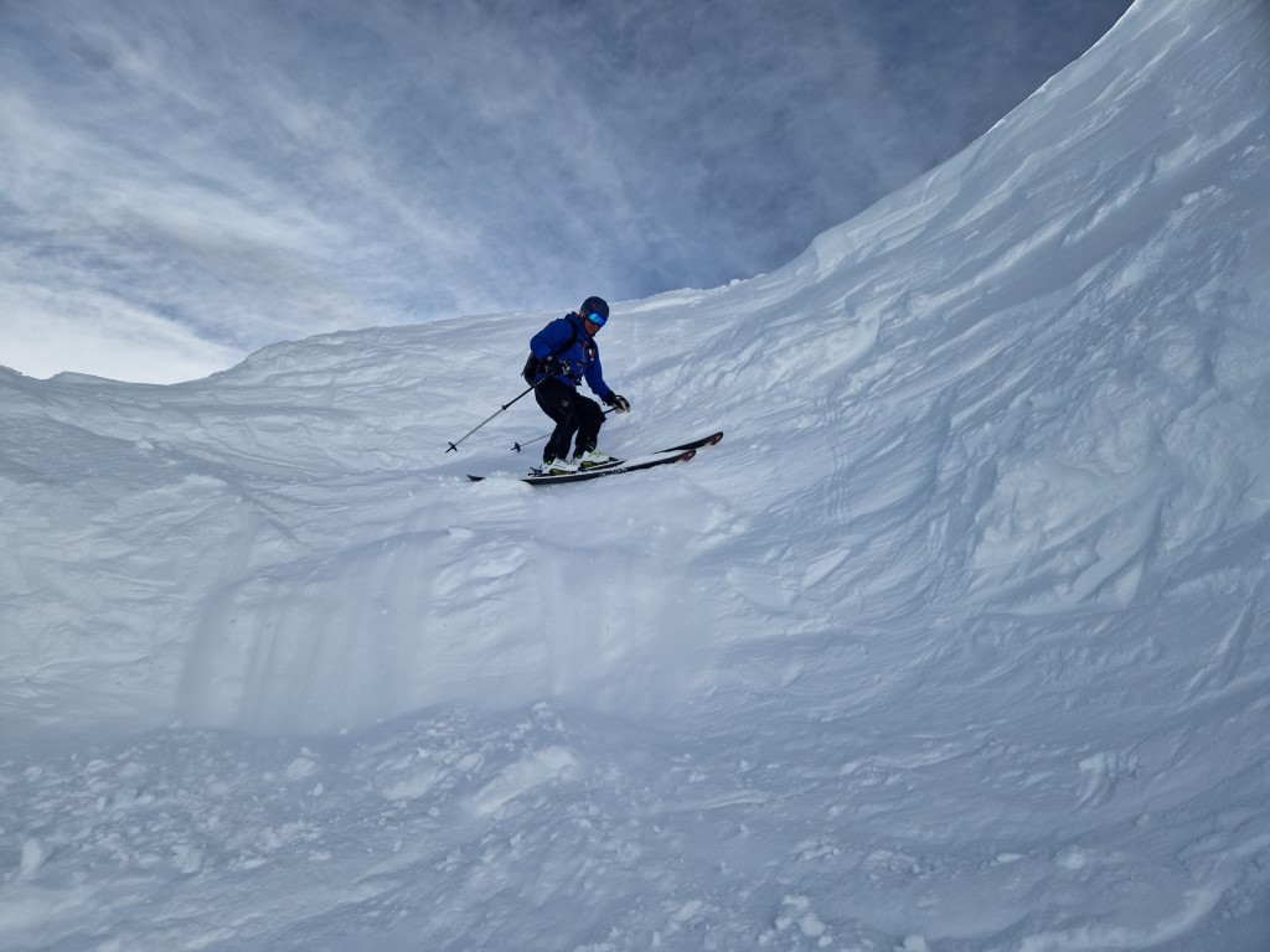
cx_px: 635
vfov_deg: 58.9
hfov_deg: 73.9
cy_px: 476
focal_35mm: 23
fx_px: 844
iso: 50
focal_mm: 5.4
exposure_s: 1/3992
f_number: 1.8
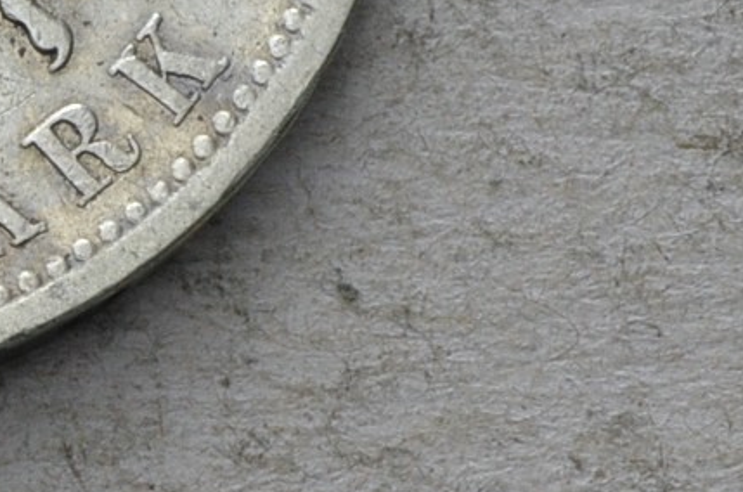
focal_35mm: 345
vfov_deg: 4.0
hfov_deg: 5.8
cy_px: 426
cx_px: -906
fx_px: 7105
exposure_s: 1/250
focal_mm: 40
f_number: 14
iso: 400
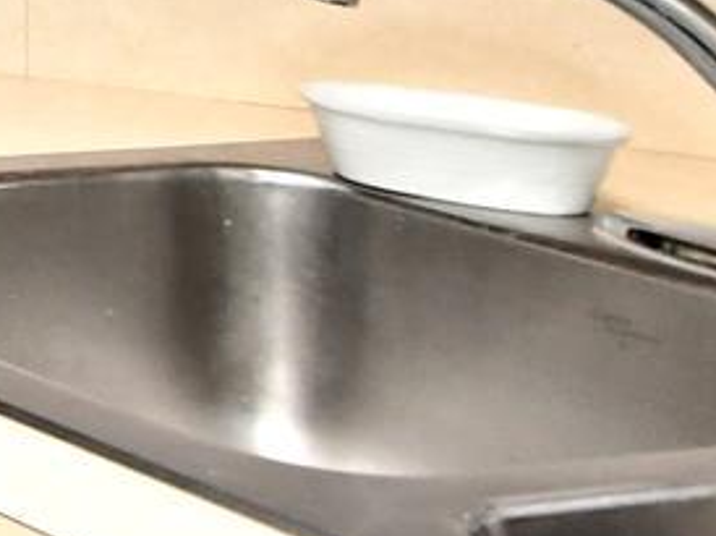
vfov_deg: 11.6
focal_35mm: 115
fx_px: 2377
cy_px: -532
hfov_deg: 9.5
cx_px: -1790
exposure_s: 1/160
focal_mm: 11
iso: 1000
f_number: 5
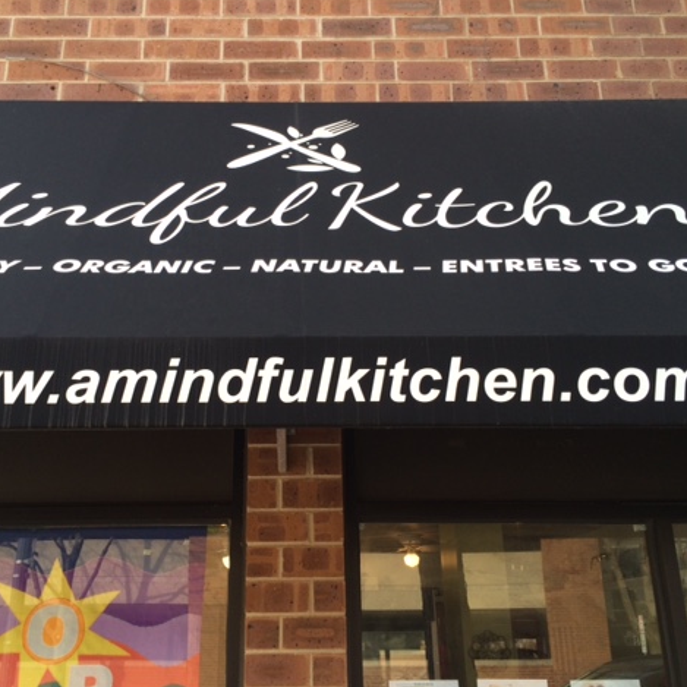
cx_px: 296
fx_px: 786
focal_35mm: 35
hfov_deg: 47.1
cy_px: 337
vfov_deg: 47.2
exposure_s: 1/157
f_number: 2.2
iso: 32
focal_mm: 4.15
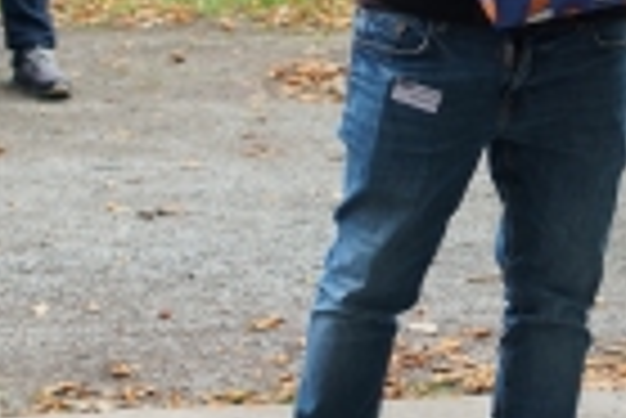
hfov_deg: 11.6
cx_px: 576
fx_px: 3064
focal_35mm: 176
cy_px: 54
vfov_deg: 7.8
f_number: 4
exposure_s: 1/200
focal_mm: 35
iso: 400
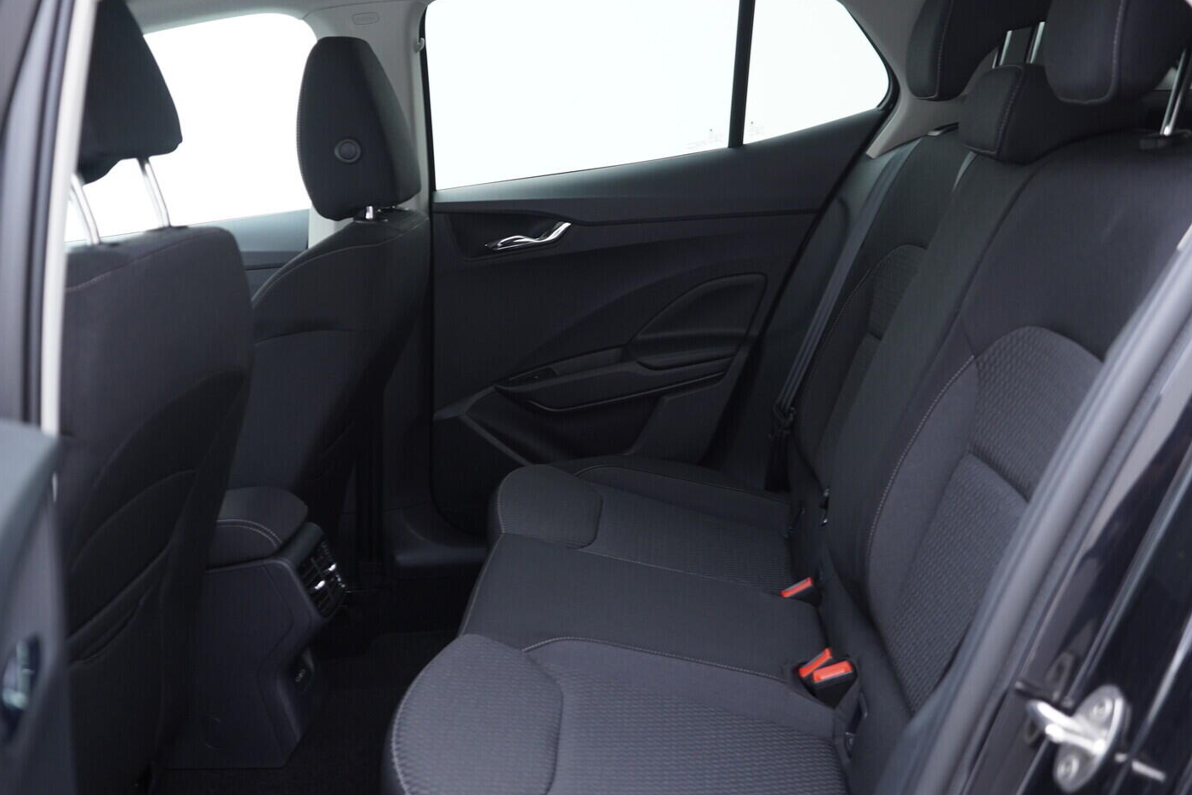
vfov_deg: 35.9
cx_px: 580
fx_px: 1225
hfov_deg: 51.9
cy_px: 405
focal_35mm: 37
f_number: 2.8
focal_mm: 24
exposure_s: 1/40
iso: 400
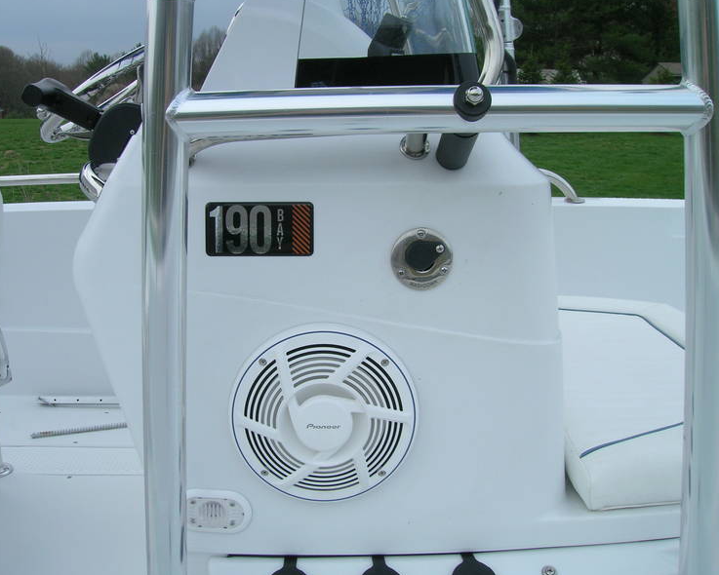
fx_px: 766
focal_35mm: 36
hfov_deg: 50.2
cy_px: 287
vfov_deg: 41.2
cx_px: 337
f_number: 4.9
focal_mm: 5.7
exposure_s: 1/194
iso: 50
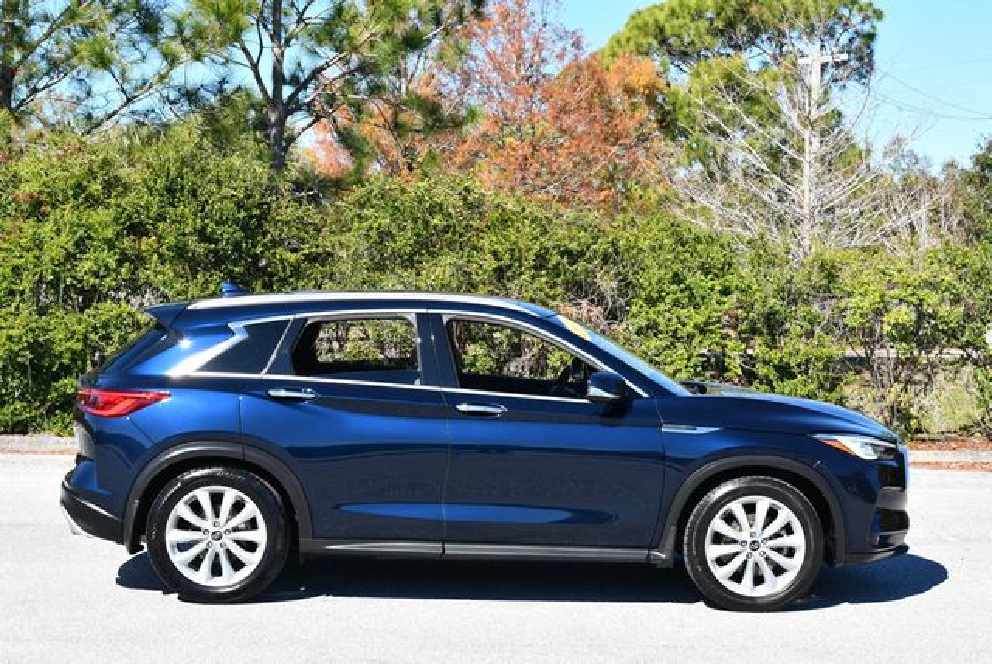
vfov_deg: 20.1
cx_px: 496
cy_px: 332
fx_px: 1875
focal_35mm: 68
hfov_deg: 29.6
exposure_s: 1/250
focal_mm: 34
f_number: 8
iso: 140
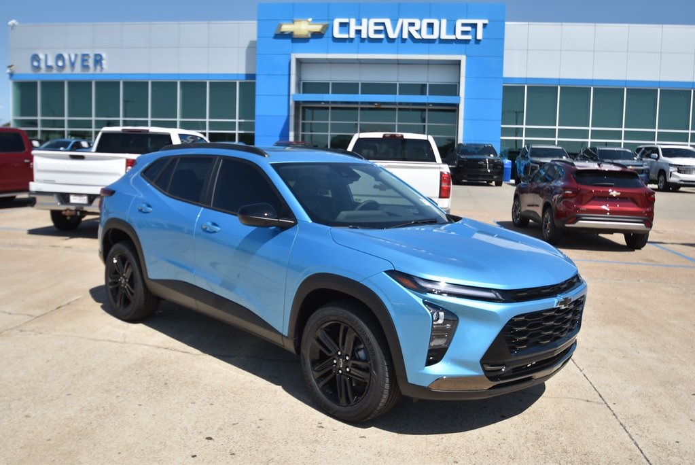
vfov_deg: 40.0
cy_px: 232
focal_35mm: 33
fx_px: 638
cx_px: 348
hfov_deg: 57.2
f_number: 4.5
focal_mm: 22
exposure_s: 1/1000
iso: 100
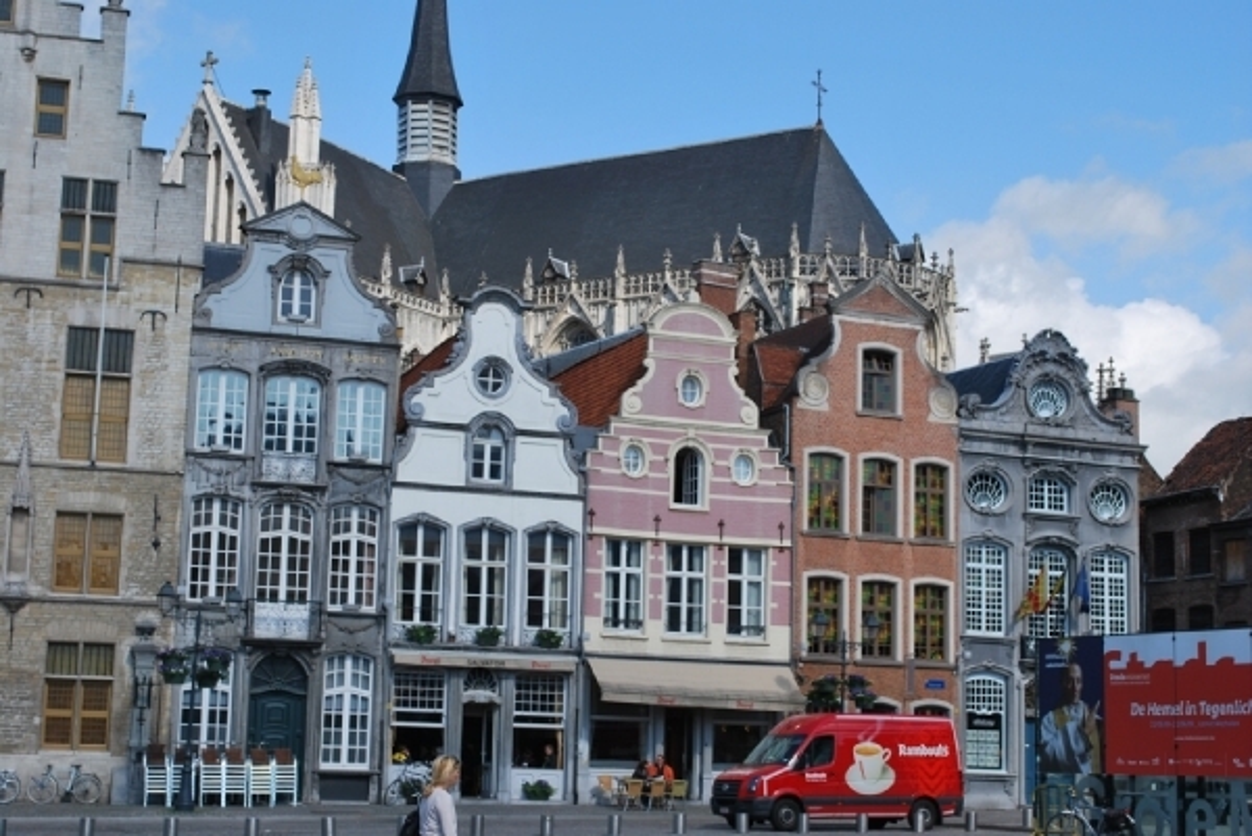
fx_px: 2088
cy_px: 418
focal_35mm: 60
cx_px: 626
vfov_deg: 22.7
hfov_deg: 33.4
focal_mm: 40
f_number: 8
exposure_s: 1/250
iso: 100
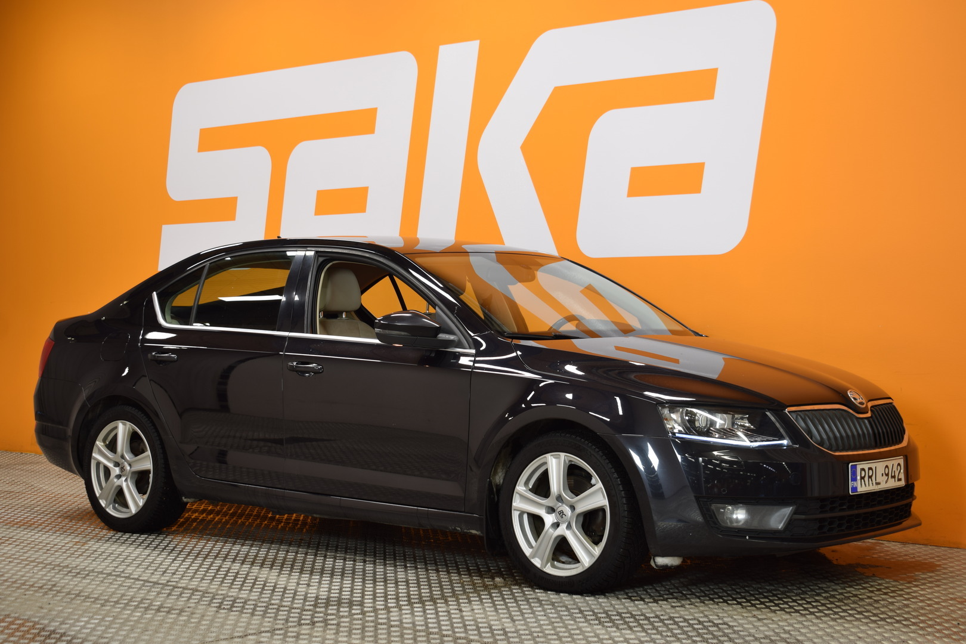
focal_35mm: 60
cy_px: 322
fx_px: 1610
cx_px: 483
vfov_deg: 22.6
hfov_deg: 33.4
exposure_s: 1/6
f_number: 5
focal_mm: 40
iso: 100
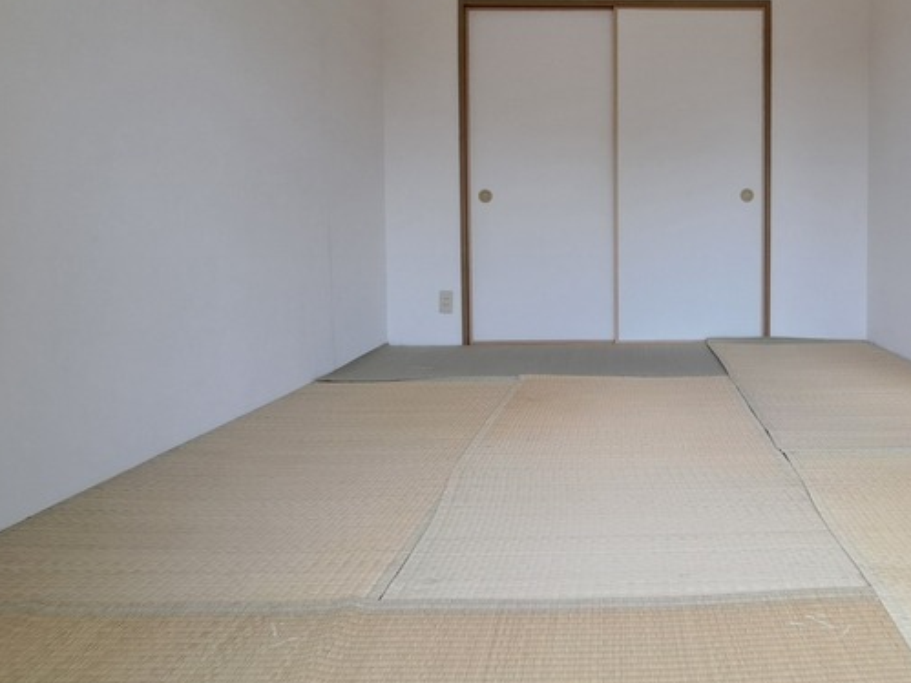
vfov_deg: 54.3
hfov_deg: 66.2
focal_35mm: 25
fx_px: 658
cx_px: 654
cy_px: 257
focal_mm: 1.74
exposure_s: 1/50
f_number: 2.2
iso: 64
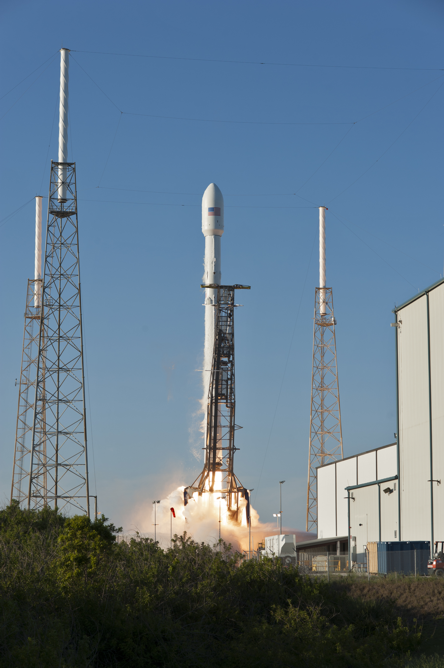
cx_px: 222
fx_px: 1574
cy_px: 334
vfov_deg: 23.9
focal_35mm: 85
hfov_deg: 16.1
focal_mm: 85
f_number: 8
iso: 200
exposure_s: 1/1000
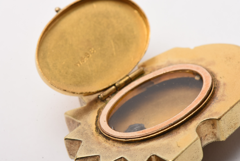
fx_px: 851
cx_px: 120
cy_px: 80
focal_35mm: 128
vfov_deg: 10.8
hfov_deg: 16.1
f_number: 20
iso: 100
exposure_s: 1/125
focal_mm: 85
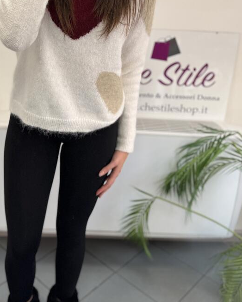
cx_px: 72
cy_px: 116
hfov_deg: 34.4
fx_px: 385
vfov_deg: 42.6
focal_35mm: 43
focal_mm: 6.76
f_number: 1.78
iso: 100
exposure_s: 1/100
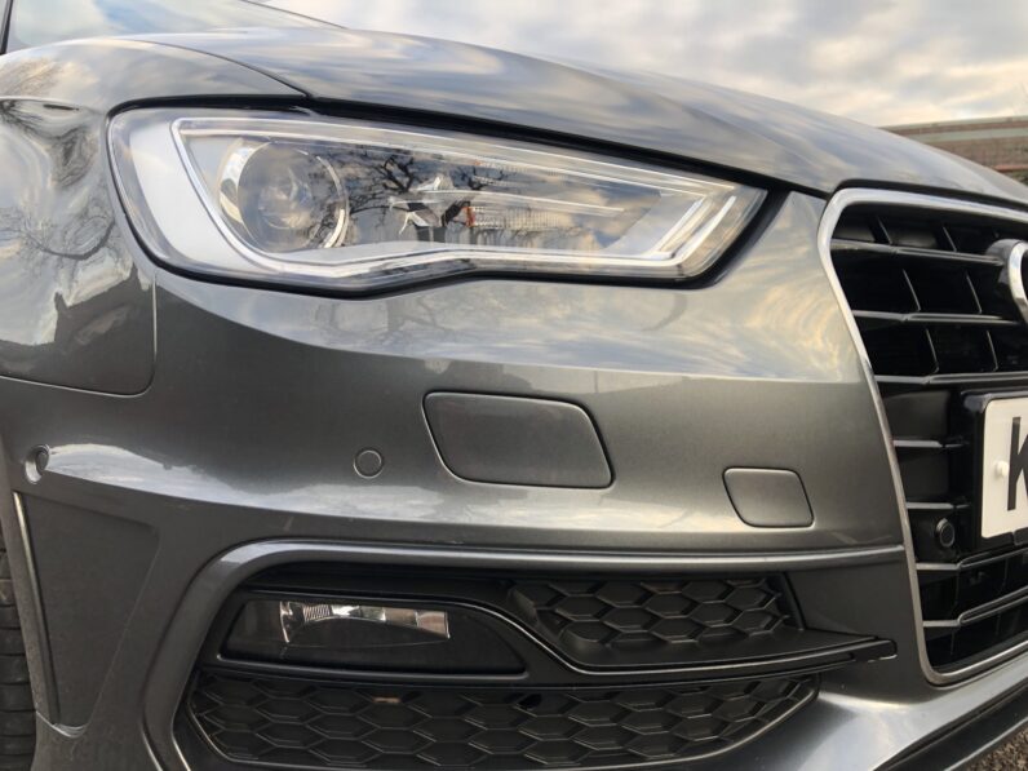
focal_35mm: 28
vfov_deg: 49.7
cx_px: 514
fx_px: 832
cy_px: 386
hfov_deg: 63.4
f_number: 1.8
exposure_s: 1/120
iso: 25
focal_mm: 4
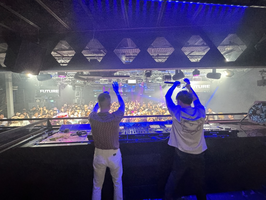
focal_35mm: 14
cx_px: 133
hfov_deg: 102.1
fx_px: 108
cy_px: 100
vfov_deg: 85.7
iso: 1000
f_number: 2.2
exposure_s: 1/50
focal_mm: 2.22
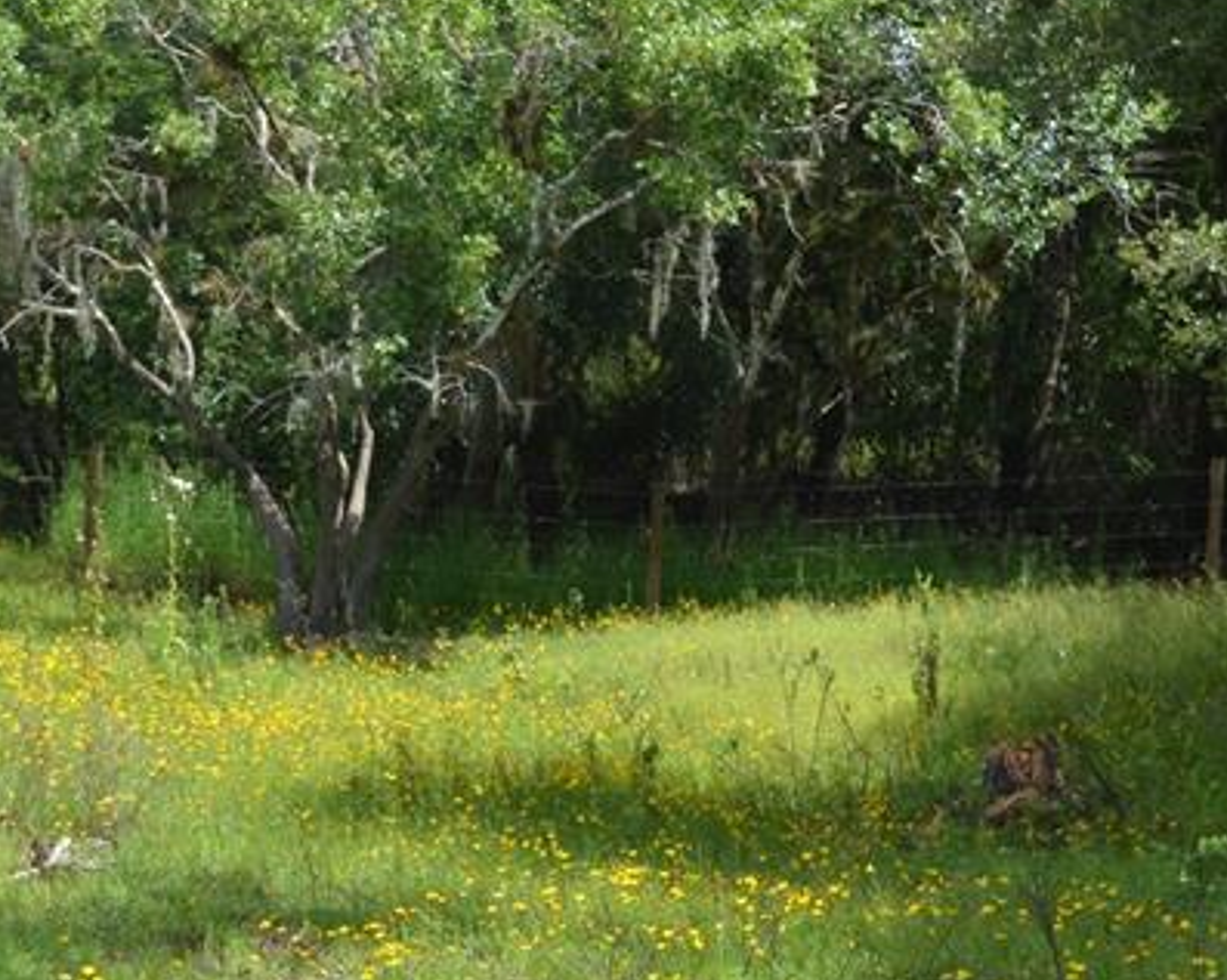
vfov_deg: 17.6
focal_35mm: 87
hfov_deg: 21.5
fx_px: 3157
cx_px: 117
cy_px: 711
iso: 200
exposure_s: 1/250
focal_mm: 24
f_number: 8
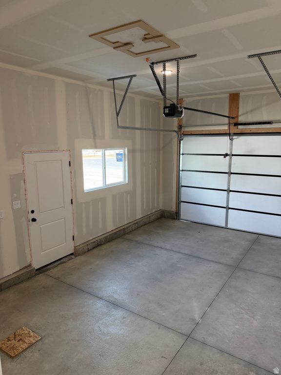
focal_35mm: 24
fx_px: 260
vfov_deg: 71.6
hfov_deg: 56.8
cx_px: 140
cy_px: 188
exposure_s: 1/152
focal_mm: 6.76
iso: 200
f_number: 1.78
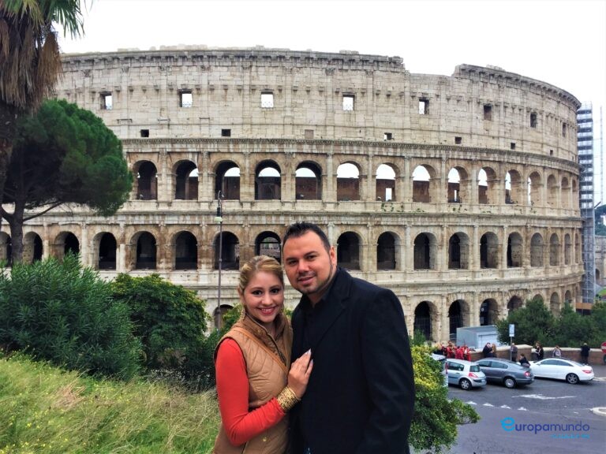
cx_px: 303
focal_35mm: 29
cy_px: 227
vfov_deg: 48.2
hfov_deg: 61.7
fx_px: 508
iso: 32
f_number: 2.2
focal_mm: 4.15
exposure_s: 1/178
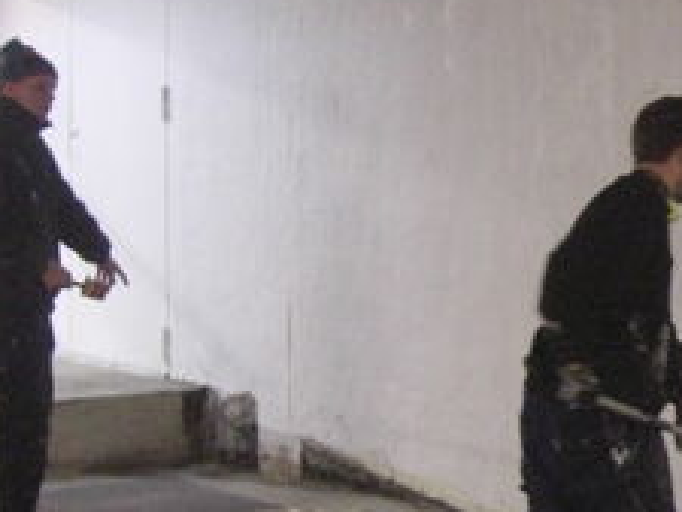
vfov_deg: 13.7
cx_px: 909
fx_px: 2129
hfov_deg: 17.0
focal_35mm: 108
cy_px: 197
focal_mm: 7.9
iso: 800
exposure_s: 1/40
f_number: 2.8
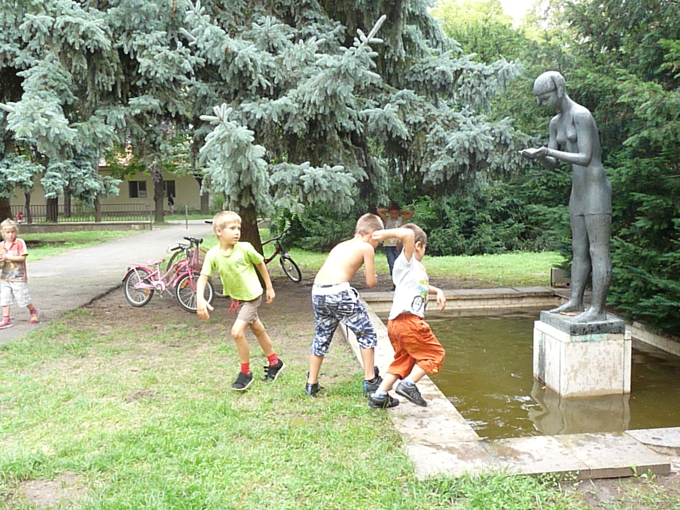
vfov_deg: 44.2
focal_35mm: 32
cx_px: 340
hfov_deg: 56.8
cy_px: 255
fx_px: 629
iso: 800
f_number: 4.5
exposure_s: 1/200
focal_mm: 5.6
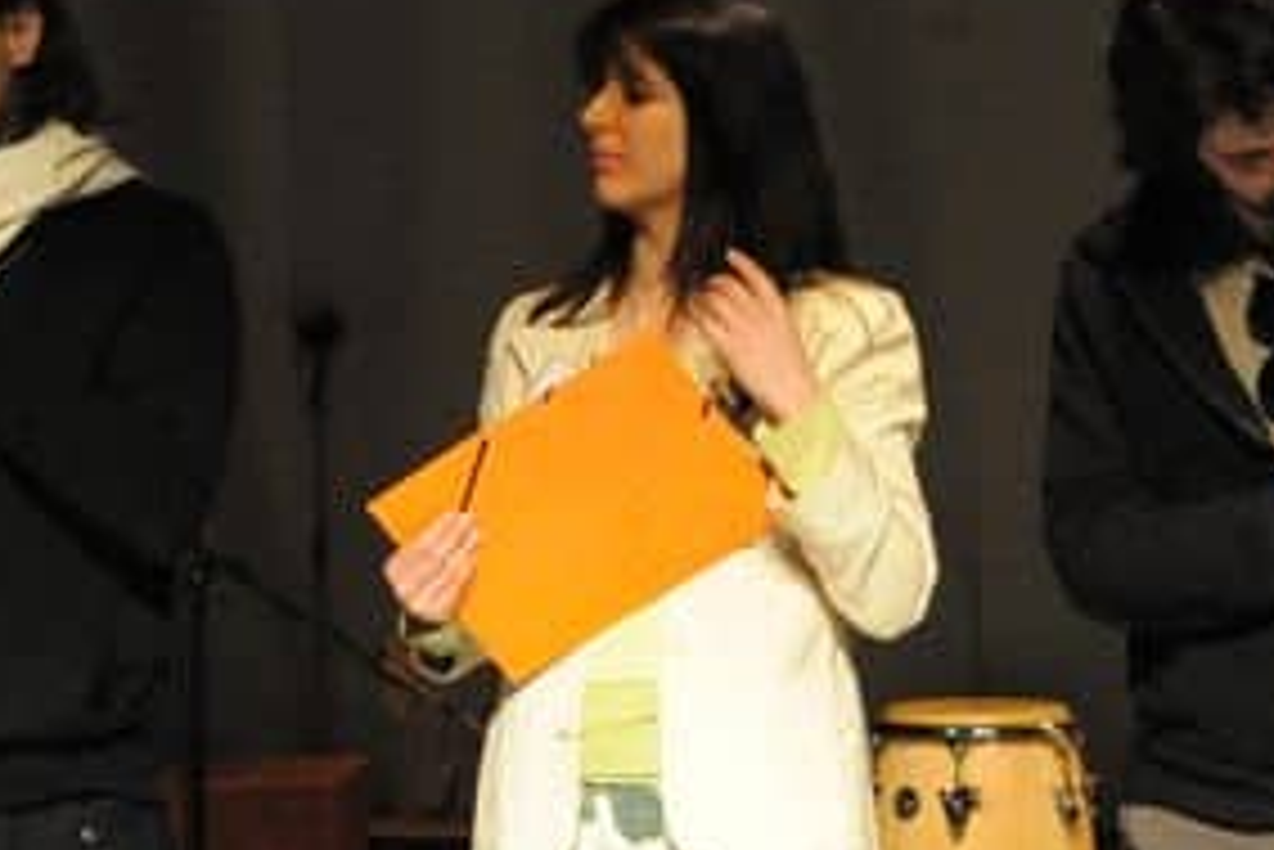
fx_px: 4496
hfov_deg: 16.1
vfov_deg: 10.8
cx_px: 621
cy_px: 486
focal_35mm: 127
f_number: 7.1
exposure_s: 1/125
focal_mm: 45
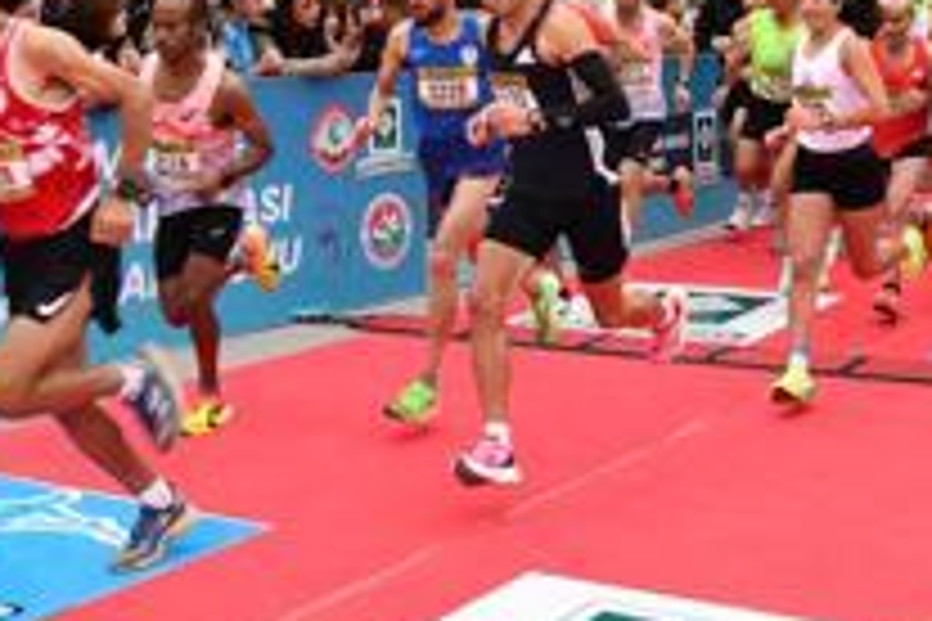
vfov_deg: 21.1
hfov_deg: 31.9
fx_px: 1579
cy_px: -72
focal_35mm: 61
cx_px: 759
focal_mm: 24
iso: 2500
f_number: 5.6
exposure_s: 1/320
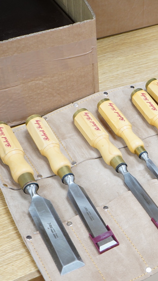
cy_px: 148
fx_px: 477
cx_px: 160
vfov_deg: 32.8
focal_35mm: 64
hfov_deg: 18.3
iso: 2500
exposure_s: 1/80
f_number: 6.3
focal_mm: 37
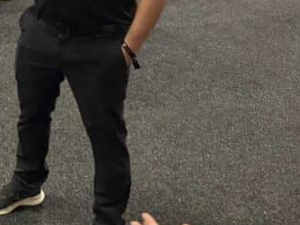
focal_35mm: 80
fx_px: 693
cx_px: -135
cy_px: -29
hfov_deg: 21.1
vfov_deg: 17.7
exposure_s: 1/50
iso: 640
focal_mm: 6.8
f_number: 1.8
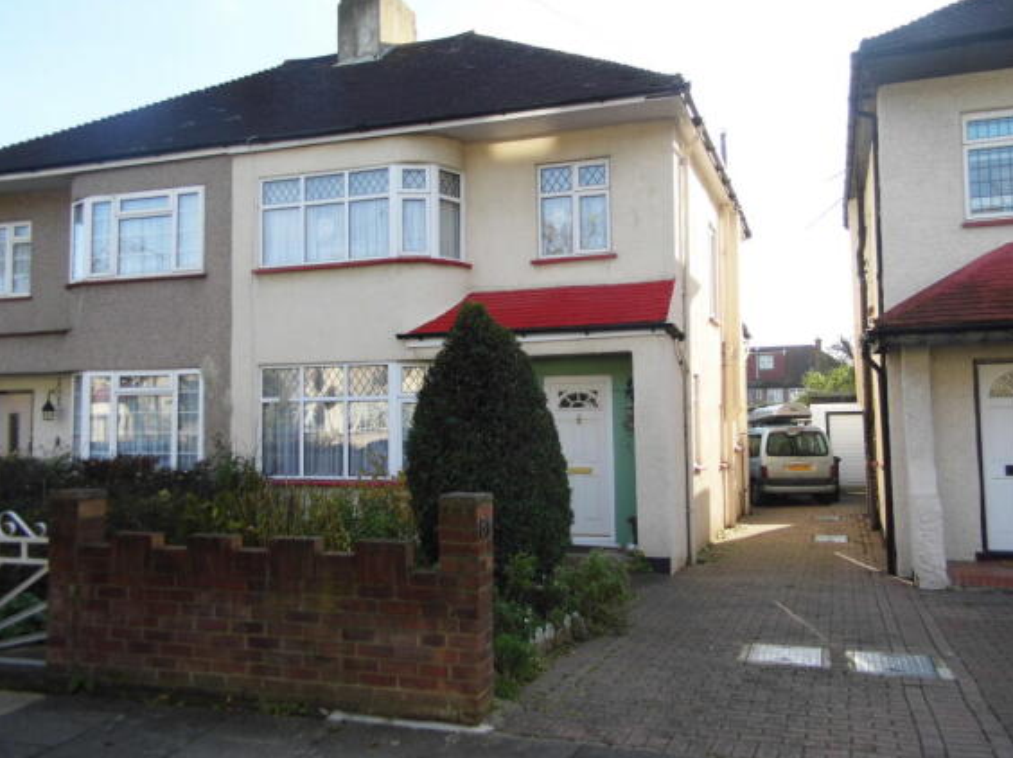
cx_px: 509
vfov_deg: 46.7
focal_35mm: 30
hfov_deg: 60.0
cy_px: 375
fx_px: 877
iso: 100
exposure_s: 1/400
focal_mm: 5.2
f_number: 3.2
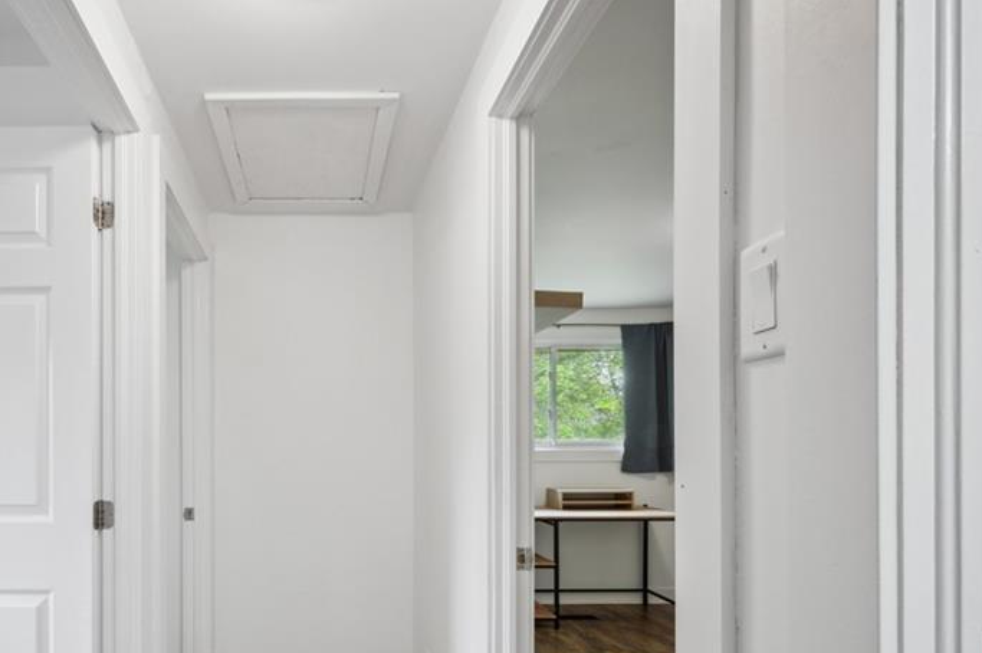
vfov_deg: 57.3
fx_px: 572
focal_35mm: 21
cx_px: 309
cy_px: 465
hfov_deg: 78.0
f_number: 18
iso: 250
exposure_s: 1/2
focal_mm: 14
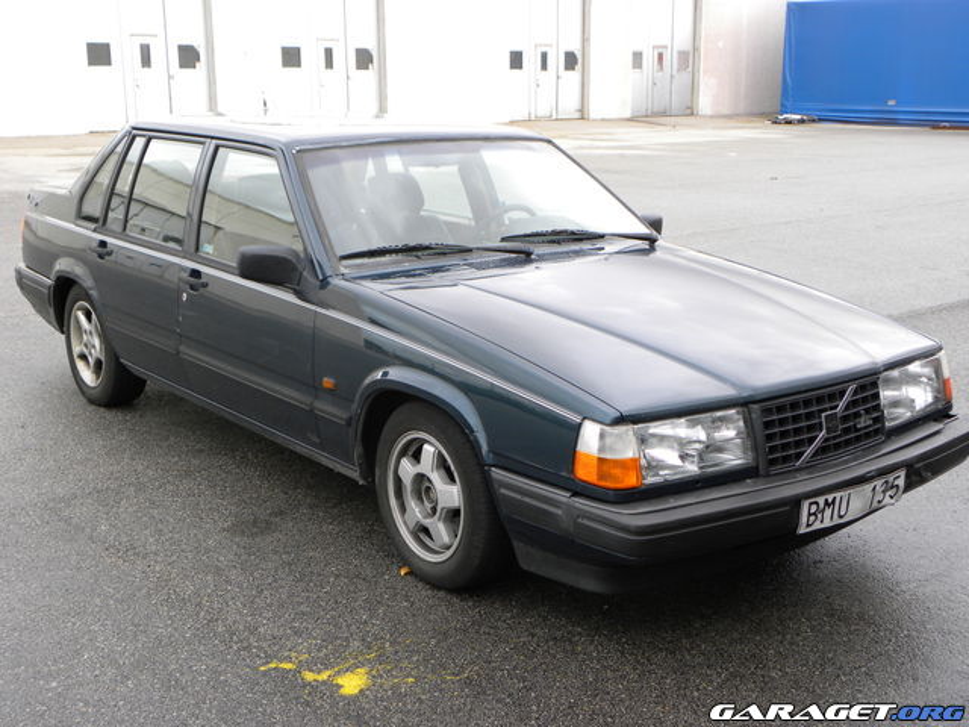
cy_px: 364
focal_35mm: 46
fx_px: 1288
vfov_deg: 31.5
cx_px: 484
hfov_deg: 41.2
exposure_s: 1/87.3
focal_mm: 8.2
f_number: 3.2
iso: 64
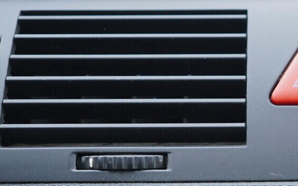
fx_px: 763
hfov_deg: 21.3
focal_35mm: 94
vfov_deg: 13.9
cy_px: 122
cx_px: 296
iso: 200
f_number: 2.8
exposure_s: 1/40
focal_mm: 24
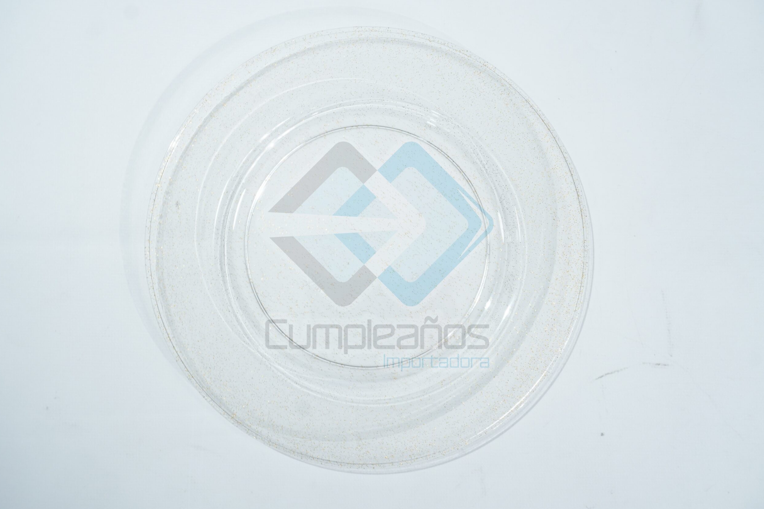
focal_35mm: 43
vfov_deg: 31.2
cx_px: 378
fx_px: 912
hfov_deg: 45.4
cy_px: 256
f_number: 8
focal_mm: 28
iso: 400
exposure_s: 1/45
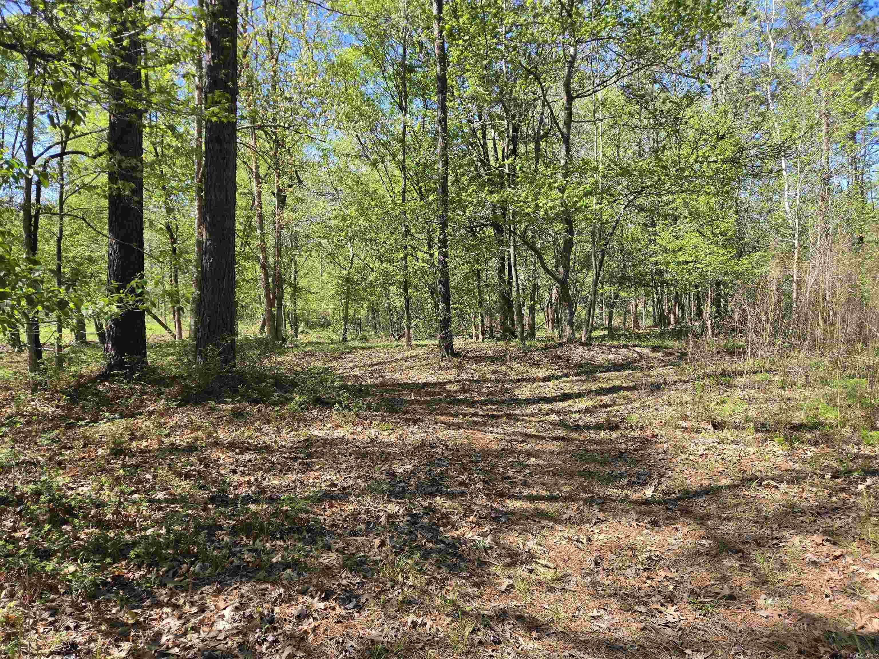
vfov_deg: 58.9
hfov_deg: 73.9
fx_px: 584
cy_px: 330
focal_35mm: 23
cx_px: 440
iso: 80
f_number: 1.8
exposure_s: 1/1283
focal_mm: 5.4
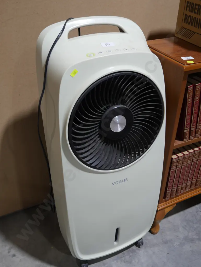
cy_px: 134
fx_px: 278
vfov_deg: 51.3
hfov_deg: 39.7
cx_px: 100
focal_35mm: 36
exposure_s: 1/60
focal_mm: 18
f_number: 4
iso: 250
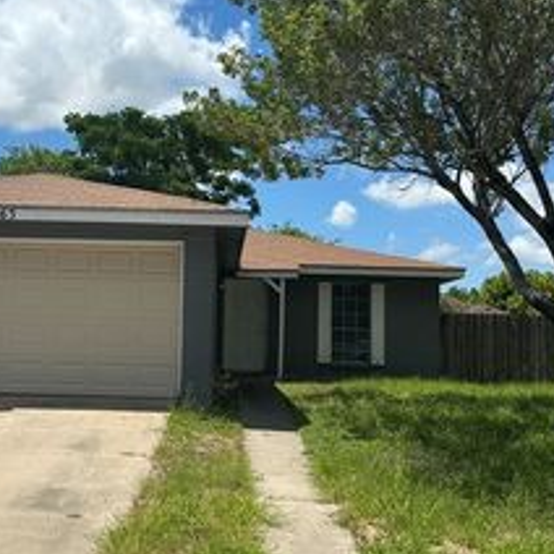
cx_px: 193
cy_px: 252
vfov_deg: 34.0
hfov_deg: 33.8
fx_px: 905
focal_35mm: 50
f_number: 1.78
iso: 80
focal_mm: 6.86
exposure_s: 1/7576
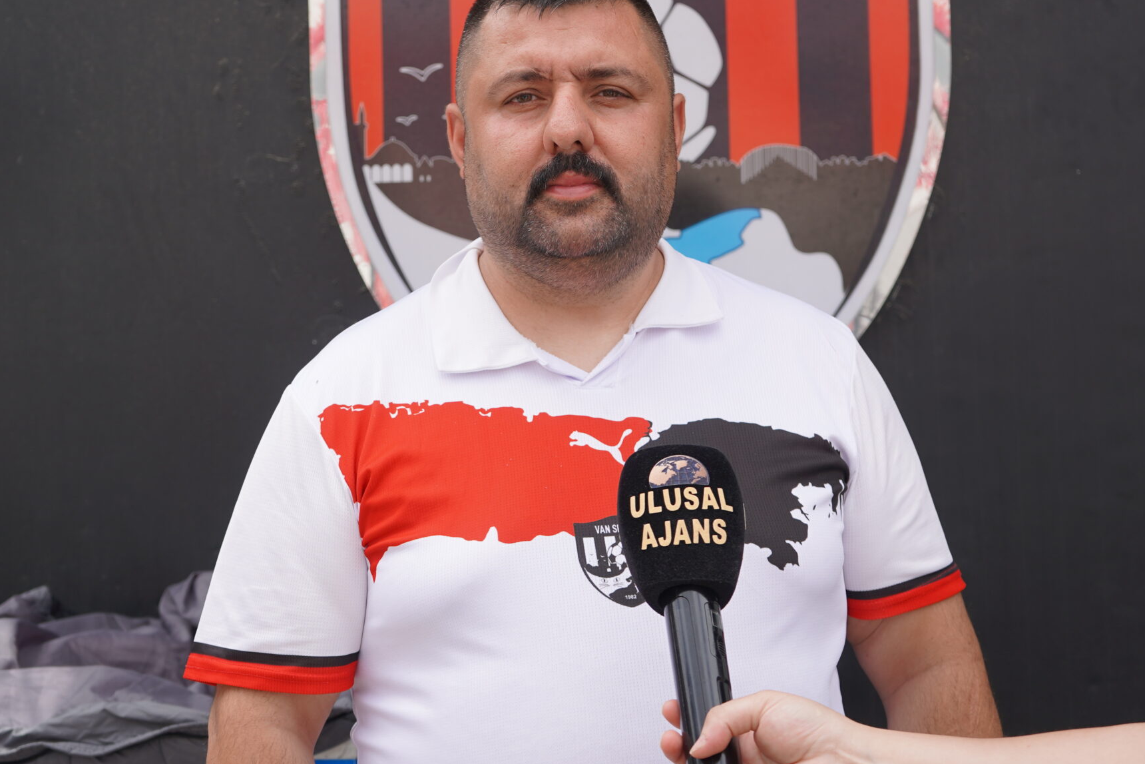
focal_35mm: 64
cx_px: 488
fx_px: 2036
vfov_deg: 21.2
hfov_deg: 31.4
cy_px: 242
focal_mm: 43
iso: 100
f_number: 4.5
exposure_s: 1/320
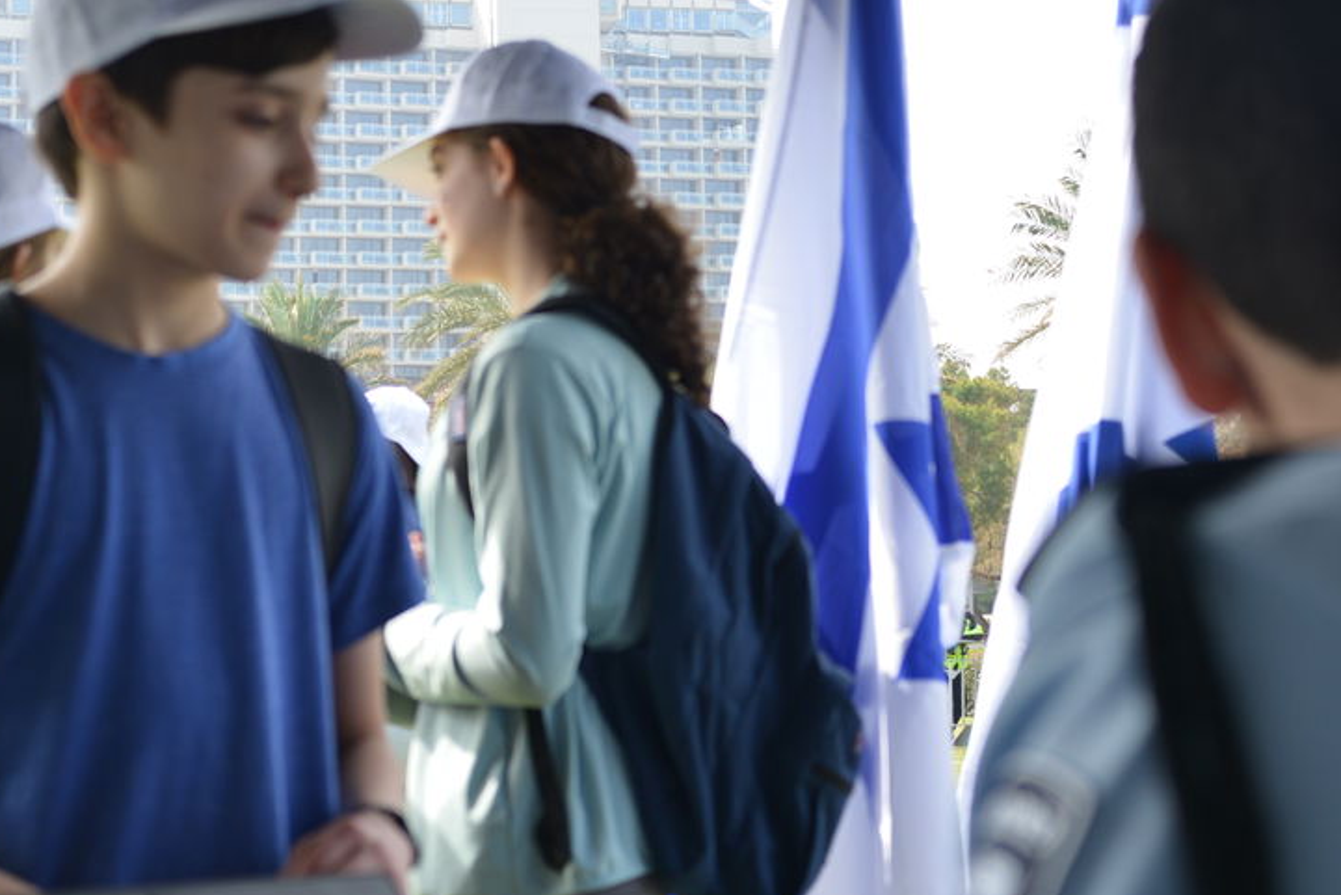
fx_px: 2459
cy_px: 452
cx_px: 534
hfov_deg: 30.4
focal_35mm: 66
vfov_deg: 20.6
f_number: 3.8
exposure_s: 1/640
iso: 320
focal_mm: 34
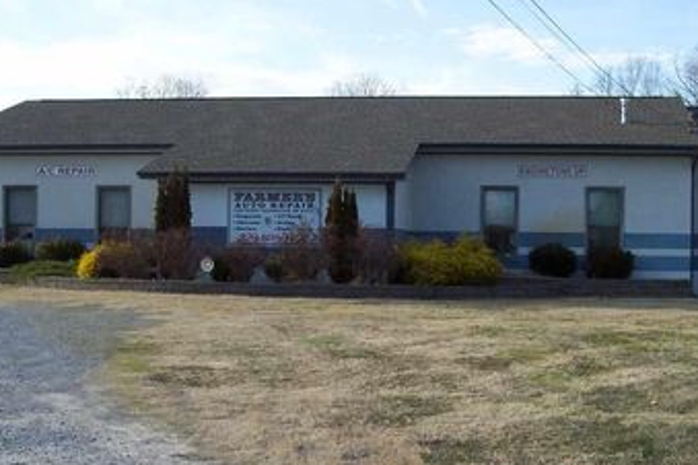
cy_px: 273
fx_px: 1086
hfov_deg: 35.5
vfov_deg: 24.2
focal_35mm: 56
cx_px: 418
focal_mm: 8
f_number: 4.8
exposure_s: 1/350
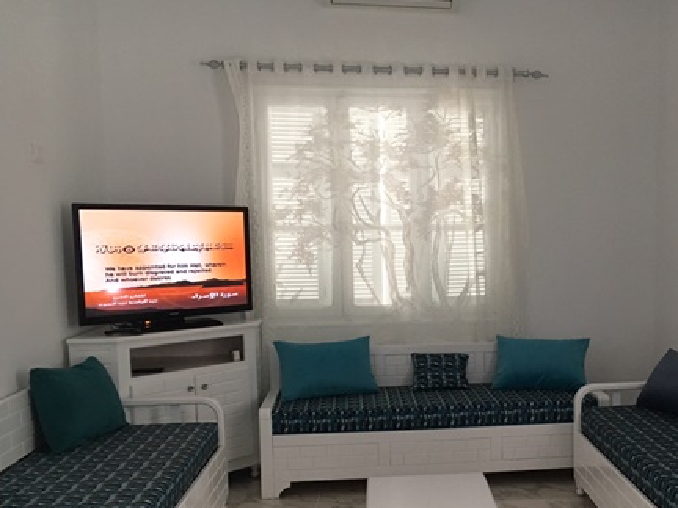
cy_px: 323
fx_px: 842
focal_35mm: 43
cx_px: 493
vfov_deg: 33.4
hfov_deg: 42.7
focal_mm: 4.15
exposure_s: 1/33
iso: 160
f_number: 2.2
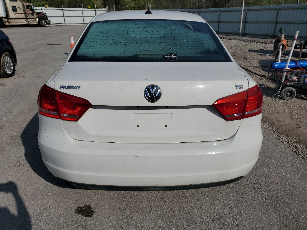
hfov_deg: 67.3
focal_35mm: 26
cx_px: 154
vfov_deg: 53.1
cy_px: 115
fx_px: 231
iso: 51
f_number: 1.5
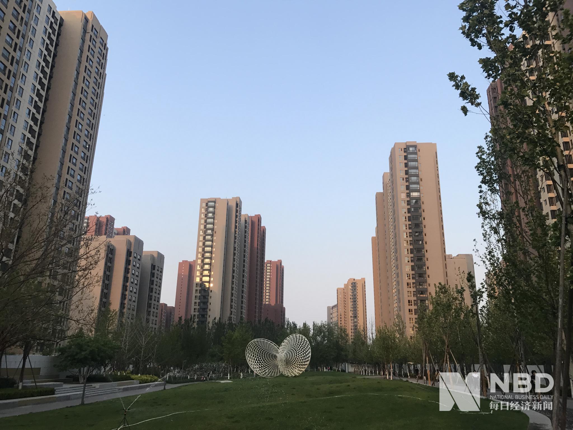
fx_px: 463
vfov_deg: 49.7
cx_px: 286
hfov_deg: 63.4
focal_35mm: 28
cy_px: 215
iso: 20
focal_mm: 3.99
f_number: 1.8
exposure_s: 1/560
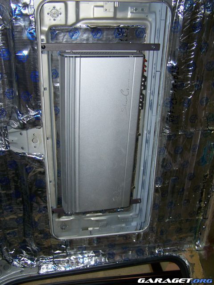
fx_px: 313
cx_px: 107
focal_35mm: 38
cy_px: 142
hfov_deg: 37.7
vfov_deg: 49.0
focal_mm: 6.3
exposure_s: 1/60
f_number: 2.8
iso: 80
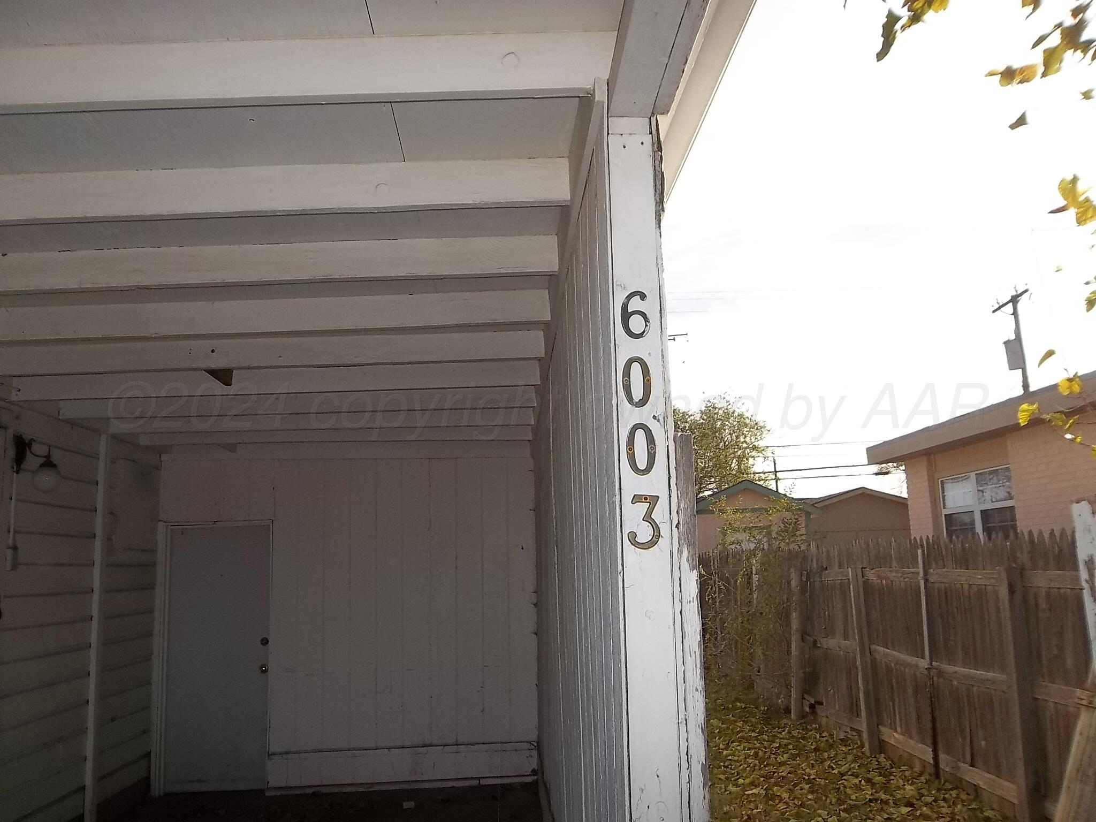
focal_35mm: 27
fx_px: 855
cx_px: 548
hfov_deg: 65.3
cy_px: 411
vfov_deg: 51.4
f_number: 3.5
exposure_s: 1/640
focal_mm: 4.9
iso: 80
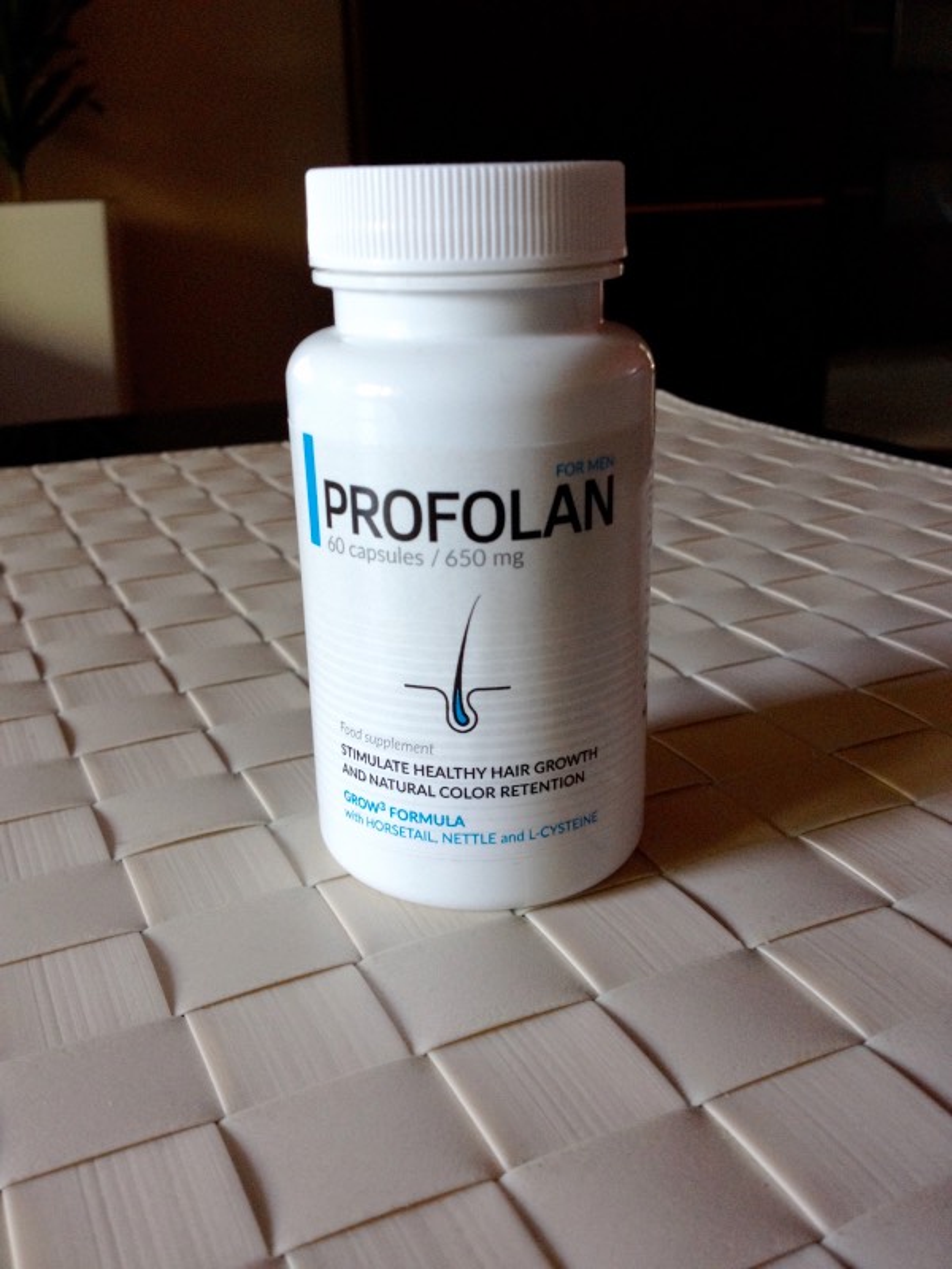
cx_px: 476
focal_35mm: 35
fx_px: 1283
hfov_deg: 40.7
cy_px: 634
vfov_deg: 52.6
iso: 100
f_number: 2.4
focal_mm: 4.28
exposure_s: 1/20
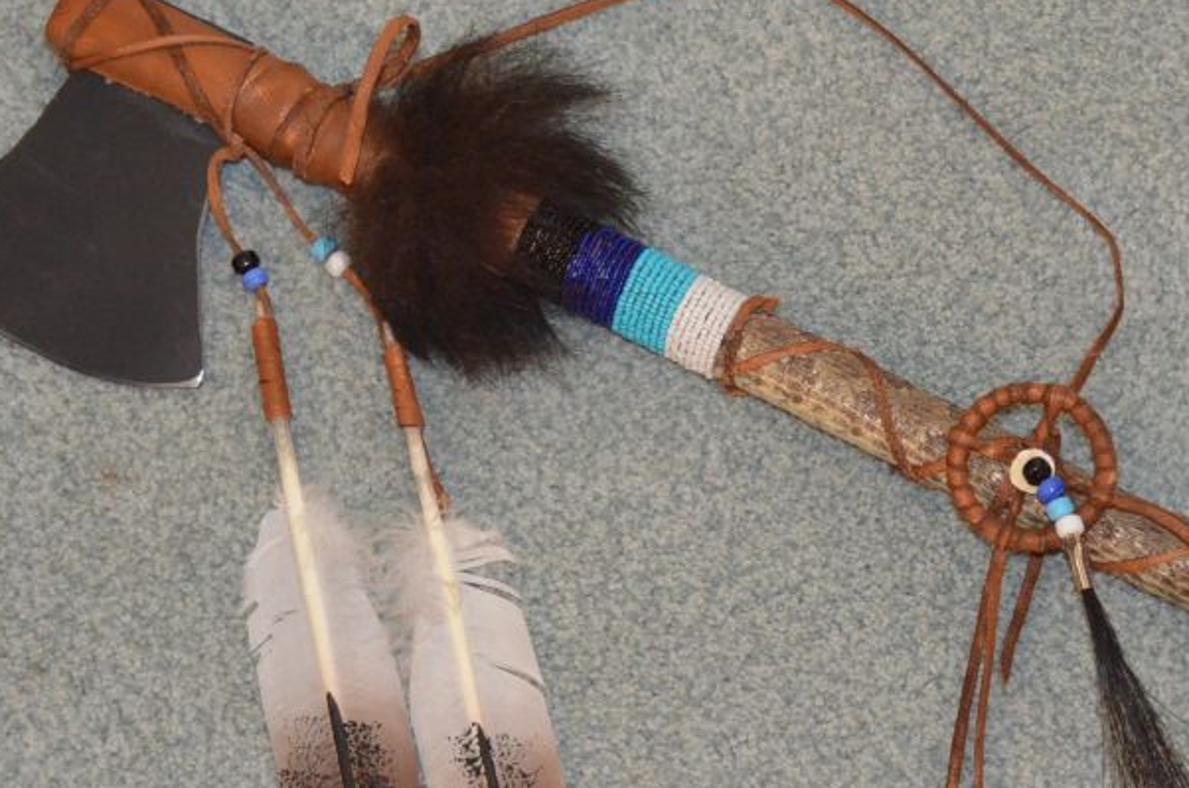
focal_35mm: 98
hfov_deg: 20.8
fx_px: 3231
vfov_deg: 13.8
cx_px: 762
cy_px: 625
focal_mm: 32
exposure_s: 1/60
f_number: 4.8
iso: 3200
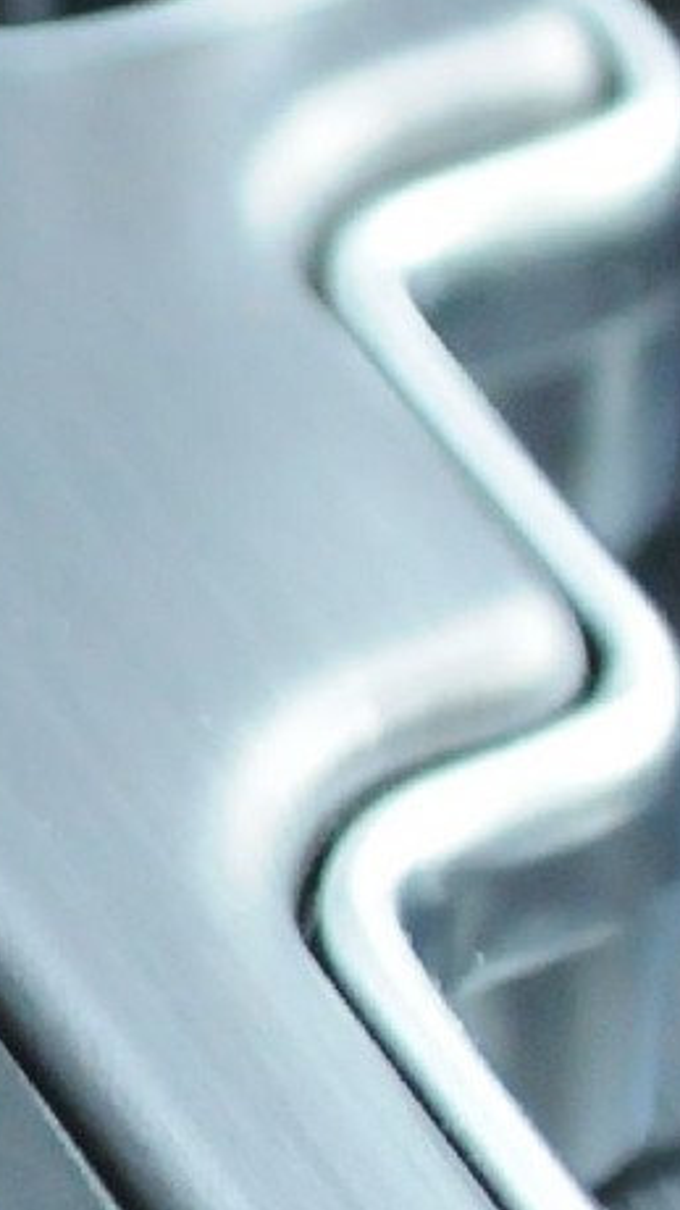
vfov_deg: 5.3
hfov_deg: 2.9
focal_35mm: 409
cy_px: 1227
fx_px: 13122
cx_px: -1378
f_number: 5.6
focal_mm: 48
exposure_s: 1/250
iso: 2000
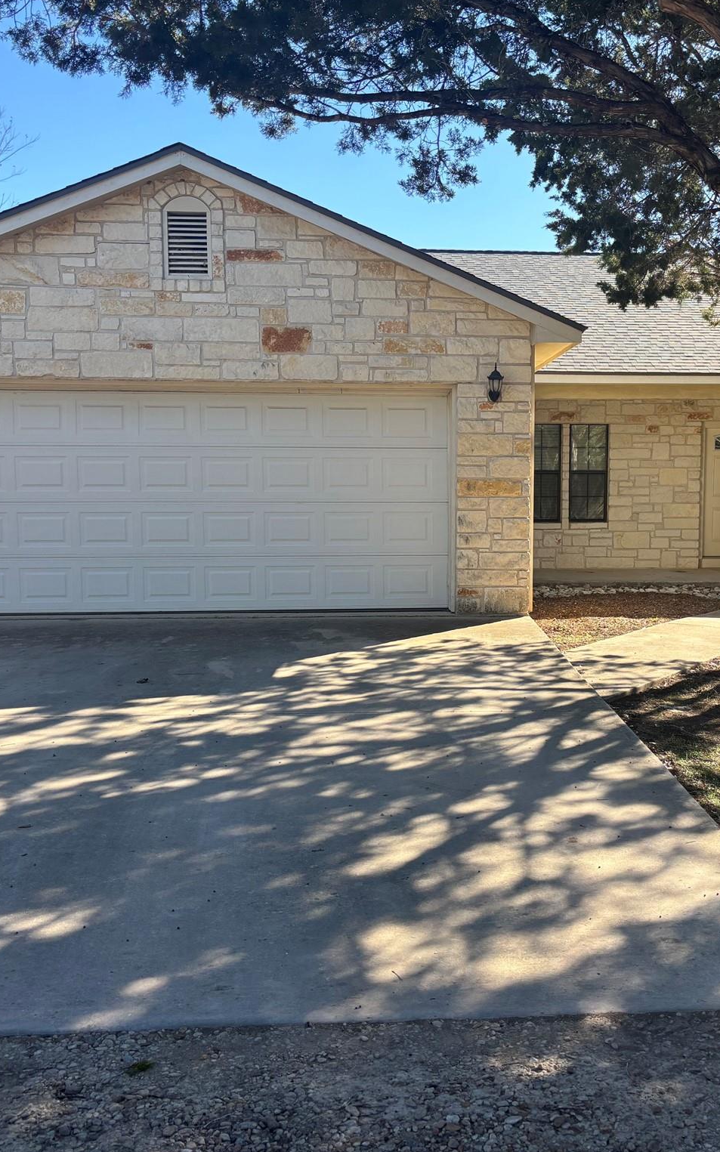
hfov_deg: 34.1
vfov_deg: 52.8
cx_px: 476
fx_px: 1162
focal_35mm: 37
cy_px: 575
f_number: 1.6
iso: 50
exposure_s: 1/752
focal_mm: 5.96
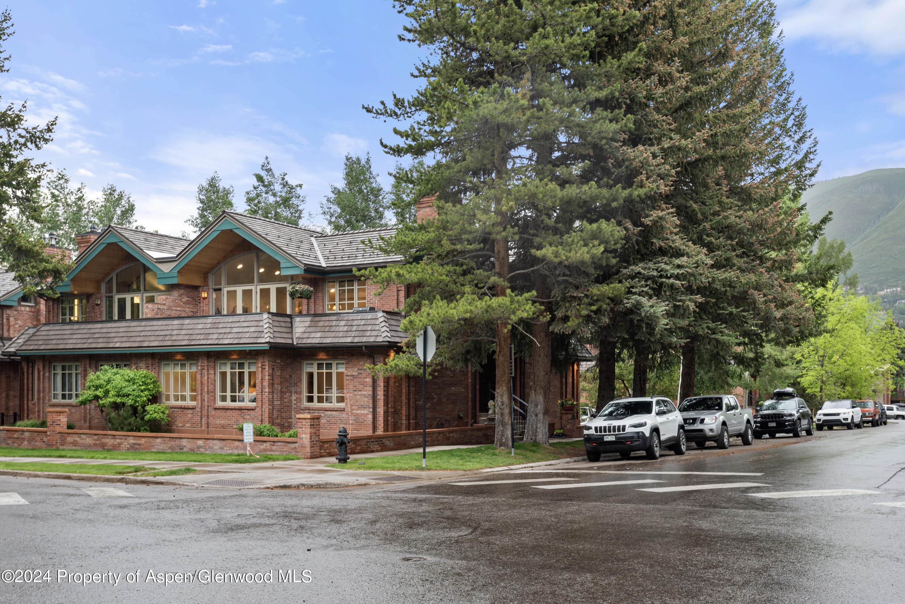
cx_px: 452
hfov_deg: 58.7
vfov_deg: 41.1
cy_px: 302
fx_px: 805
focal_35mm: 32
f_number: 7.1
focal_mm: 32
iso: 320
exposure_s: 1/25
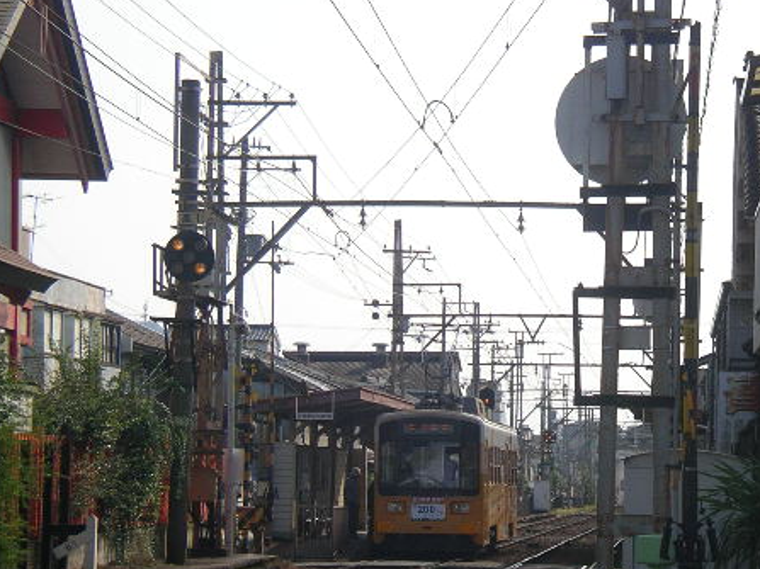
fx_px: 3270
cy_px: 372
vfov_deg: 9.9
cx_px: 415
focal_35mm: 149
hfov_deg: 13.3
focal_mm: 16
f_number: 9.6
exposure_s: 1/500
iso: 50
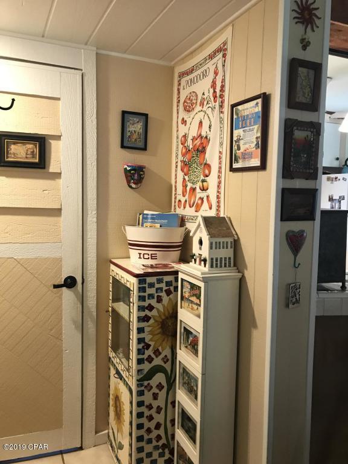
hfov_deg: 49.7
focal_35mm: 28
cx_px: 174
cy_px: 232
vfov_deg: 63.4
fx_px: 375
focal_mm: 3.99
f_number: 1.8
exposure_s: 1/15
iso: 50
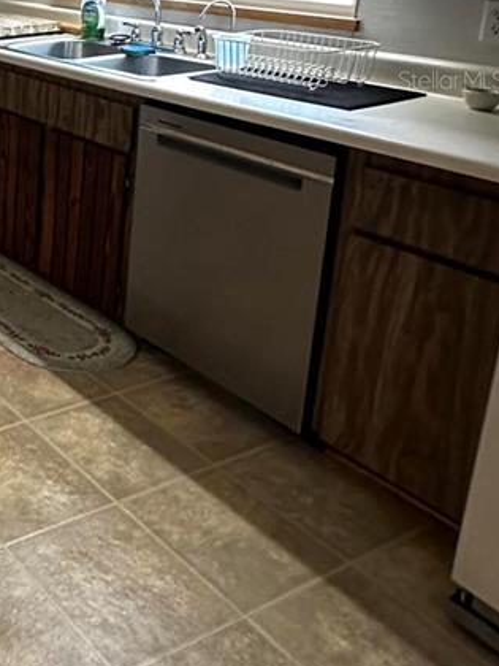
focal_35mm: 40
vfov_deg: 43.2
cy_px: 79
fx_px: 769
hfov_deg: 27.6
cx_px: -203
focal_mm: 2.22
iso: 640
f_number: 2.2
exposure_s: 1/60
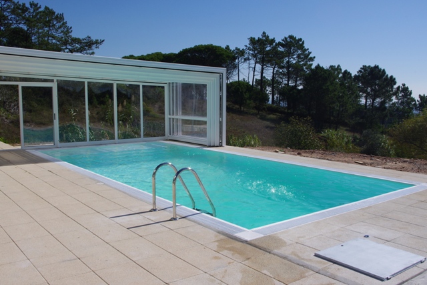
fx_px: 427
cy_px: 142
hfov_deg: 53.1
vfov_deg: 36.9
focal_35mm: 36
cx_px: 214
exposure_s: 1/320
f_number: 14
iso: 200
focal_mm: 24.38
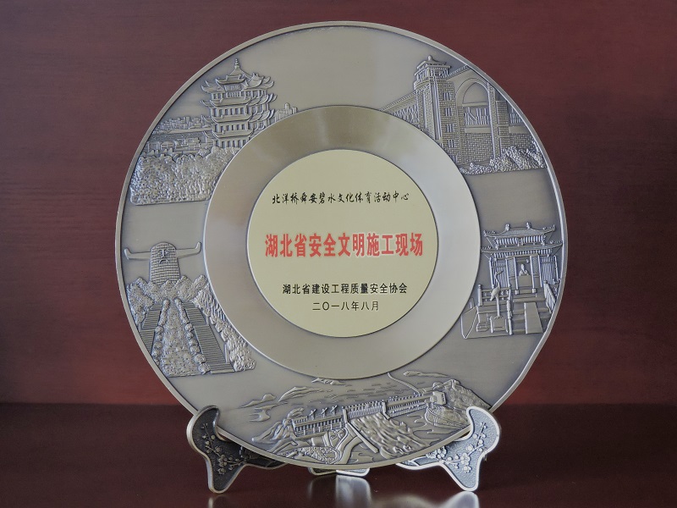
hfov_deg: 26.0
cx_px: 338
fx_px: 1467
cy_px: 254
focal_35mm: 75
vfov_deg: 19.6
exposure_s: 1/25
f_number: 3.9
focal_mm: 13.4
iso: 560
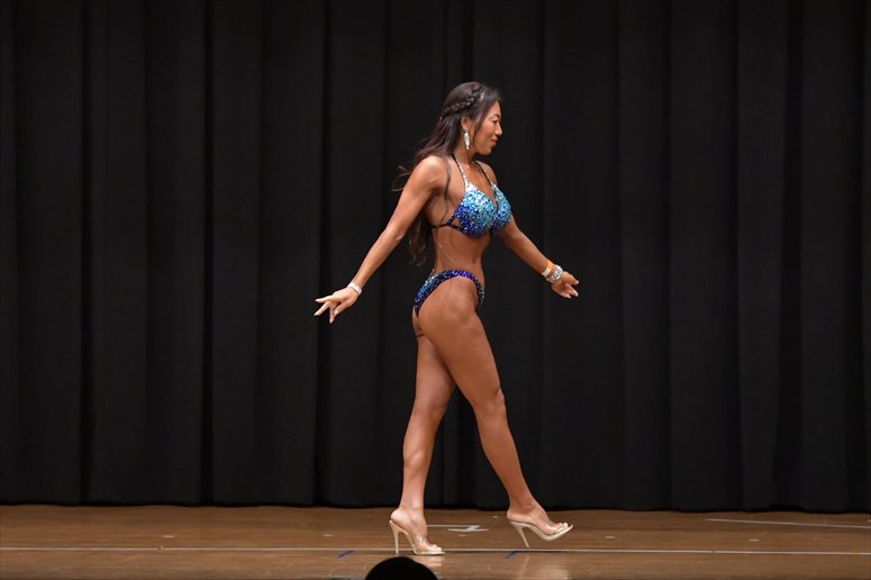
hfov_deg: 9.2
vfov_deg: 6.1
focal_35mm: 225
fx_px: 5441
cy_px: 290
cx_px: 436
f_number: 5.6
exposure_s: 1/400
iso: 6400
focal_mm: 150
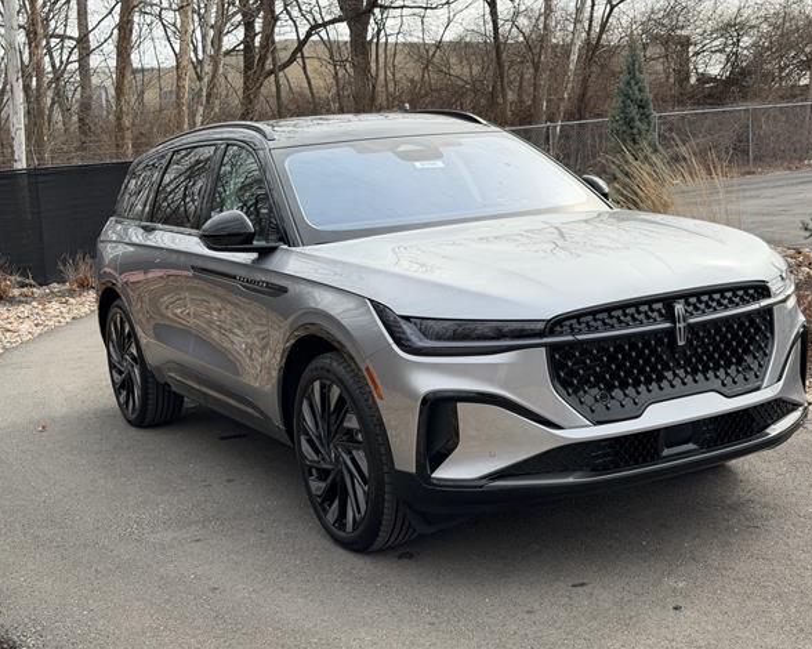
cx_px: 431
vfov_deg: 29.7
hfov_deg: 36.7
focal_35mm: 51
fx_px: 1225
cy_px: 319
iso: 64
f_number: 1.78
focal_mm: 6.76
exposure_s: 1/2577
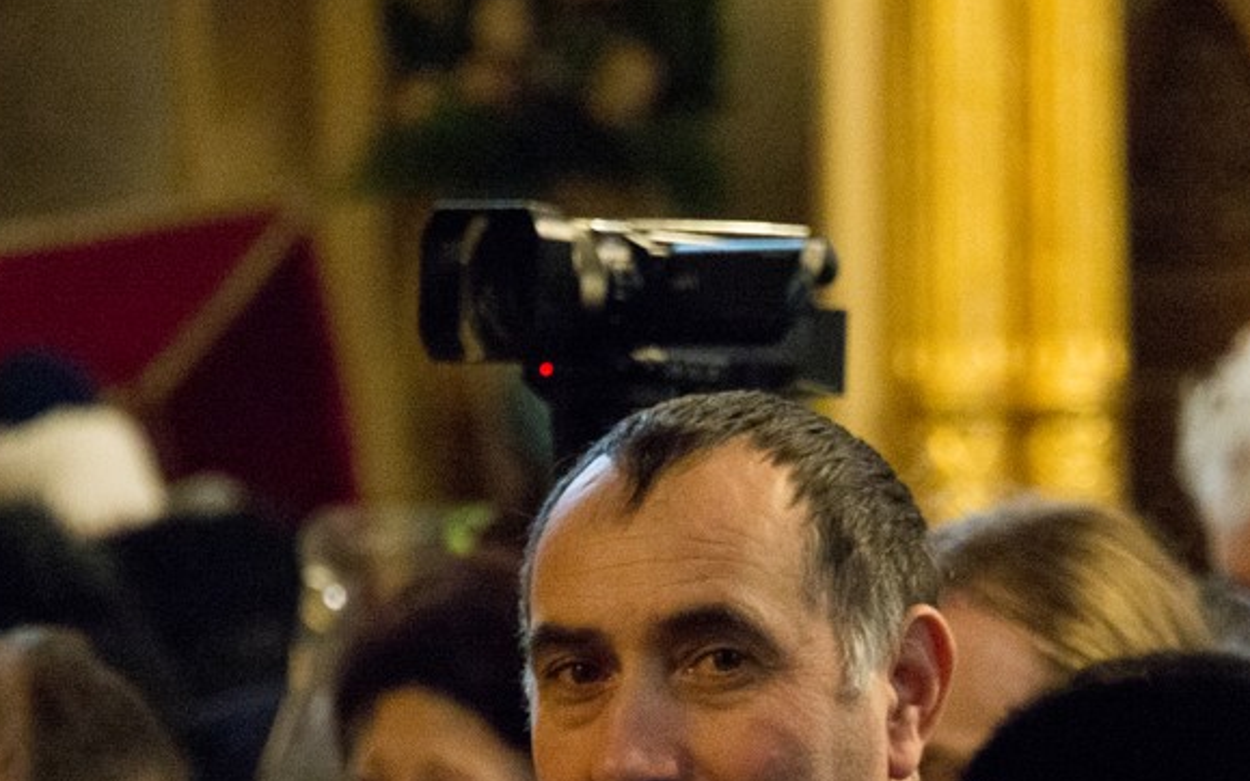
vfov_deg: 2.7
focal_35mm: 480
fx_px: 16354
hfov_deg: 4.4
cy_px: 964
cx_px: 1001
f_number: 5.6
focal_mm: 190
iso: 2000
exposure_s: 1/50
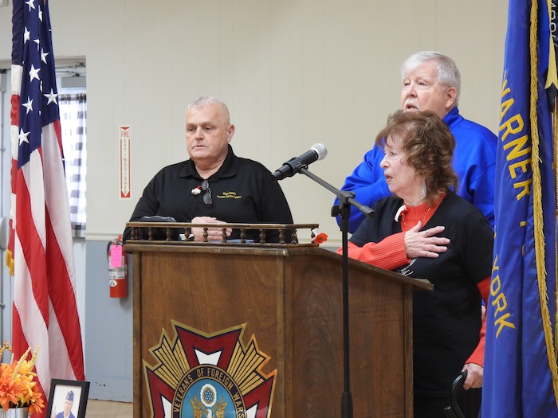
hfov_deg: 14.6
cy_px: 209
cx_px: 279
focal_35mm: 135
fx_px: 2176
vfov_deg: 11.0
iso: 400
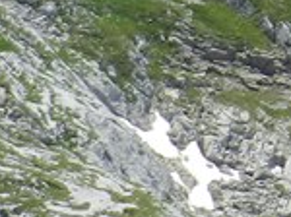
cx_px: 910
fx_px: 3038
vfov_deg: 4.1
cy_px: -188
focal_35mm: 362
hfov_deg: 5.2
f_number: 4.4
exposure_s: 1/1000
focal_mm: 9.4
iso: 160
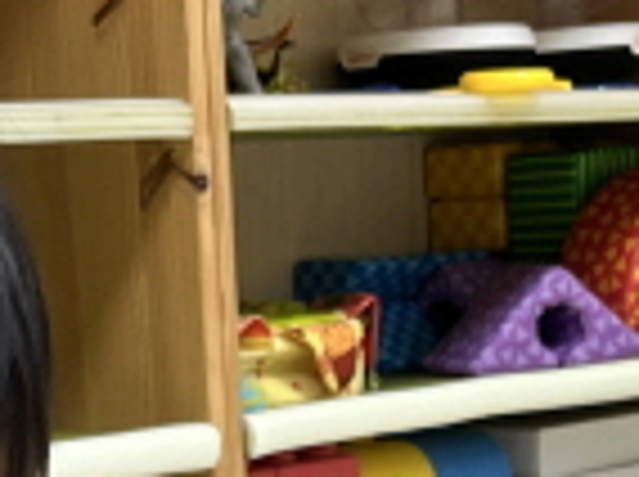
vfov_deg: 10.4
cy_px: 932
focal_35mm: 132
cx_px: 284
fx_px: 2433
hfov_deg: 15.0
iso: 100
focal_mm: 5.1
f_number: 1.6
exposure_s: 1/120
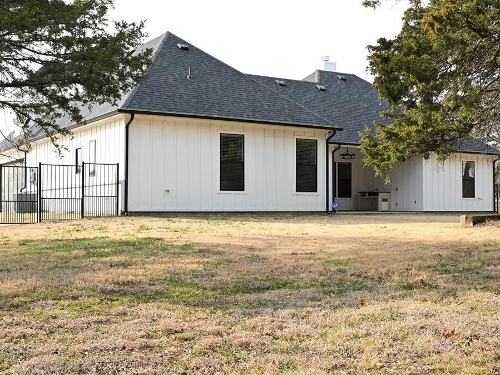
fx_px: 664
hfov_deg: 41.2
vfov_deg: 31.5
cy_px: 187
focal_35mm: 46
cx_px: 243
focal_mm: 28
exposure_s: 1/80
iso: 100
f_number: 7.1
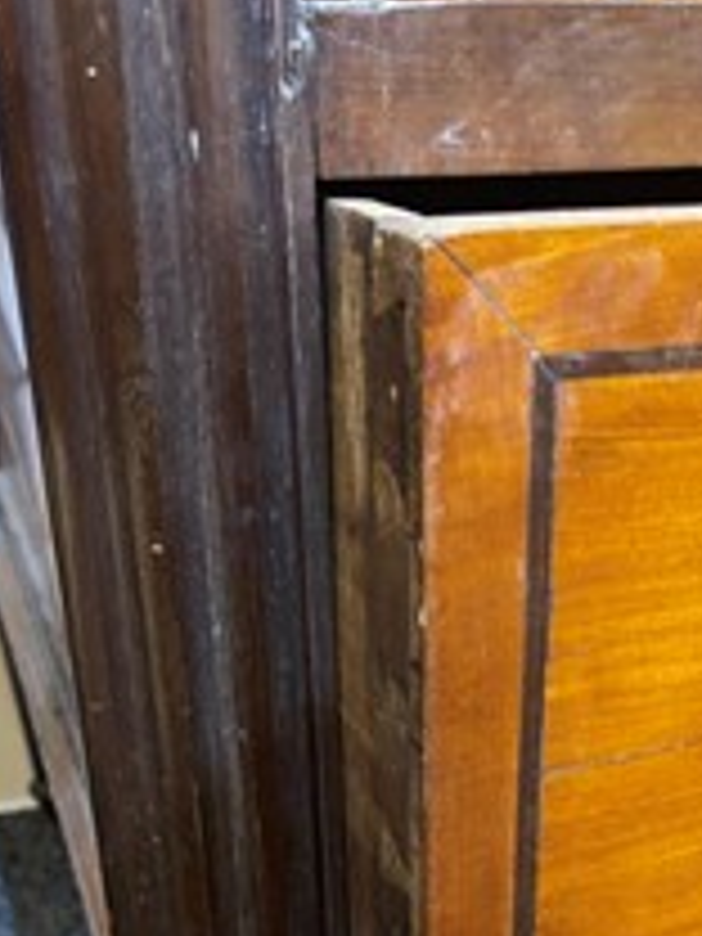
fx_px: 1352
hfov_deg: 29.1
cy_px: 801
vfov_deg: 36.3
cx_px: 400
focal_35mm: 50
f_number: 1.6
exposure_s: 1/25
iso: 500
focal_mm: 5.1
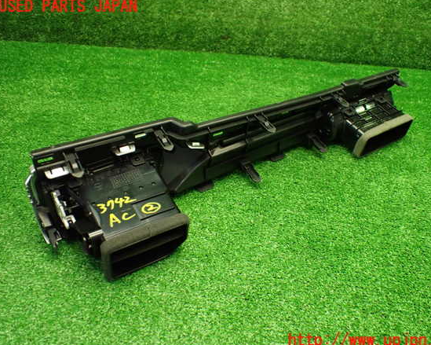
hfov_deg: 55.6
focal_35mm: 32
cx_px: 230
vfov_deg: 45.8
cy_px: 174
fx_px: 408
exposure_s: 1/125
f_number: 2.3
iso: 800
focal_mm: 5.4
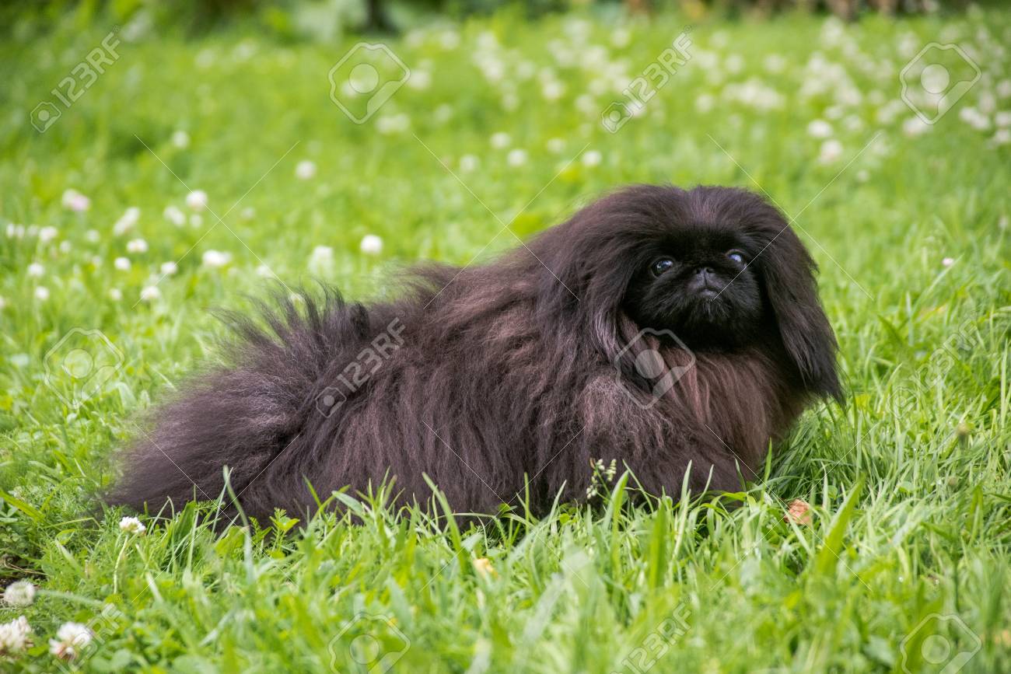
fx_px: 3791
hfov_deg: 15.2
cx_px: 506
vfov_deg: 10.2
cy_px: 337
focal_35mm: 135
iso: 640
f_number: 5.6
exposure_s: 1/1600
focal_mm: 135
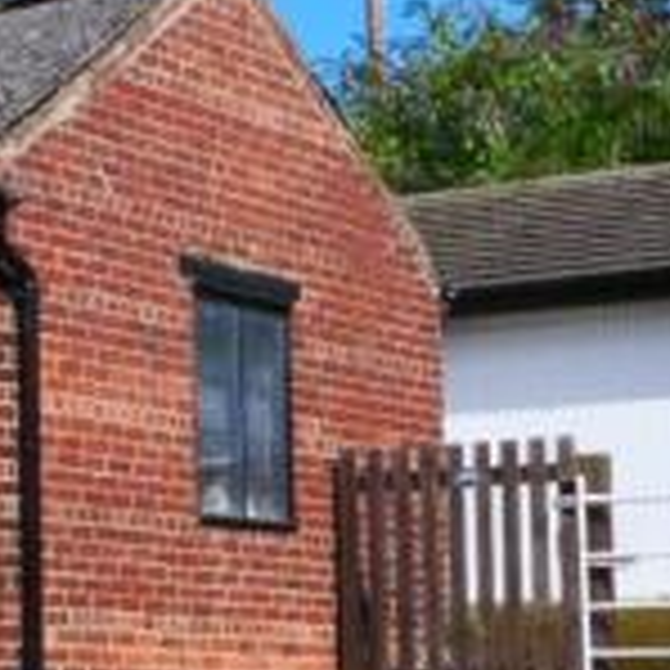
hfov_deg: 12.6
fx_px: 2869
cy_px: 420
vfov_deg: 13.3
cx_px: -357
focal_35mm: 131
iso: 200
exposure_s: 1/60
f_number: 22
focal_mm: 19
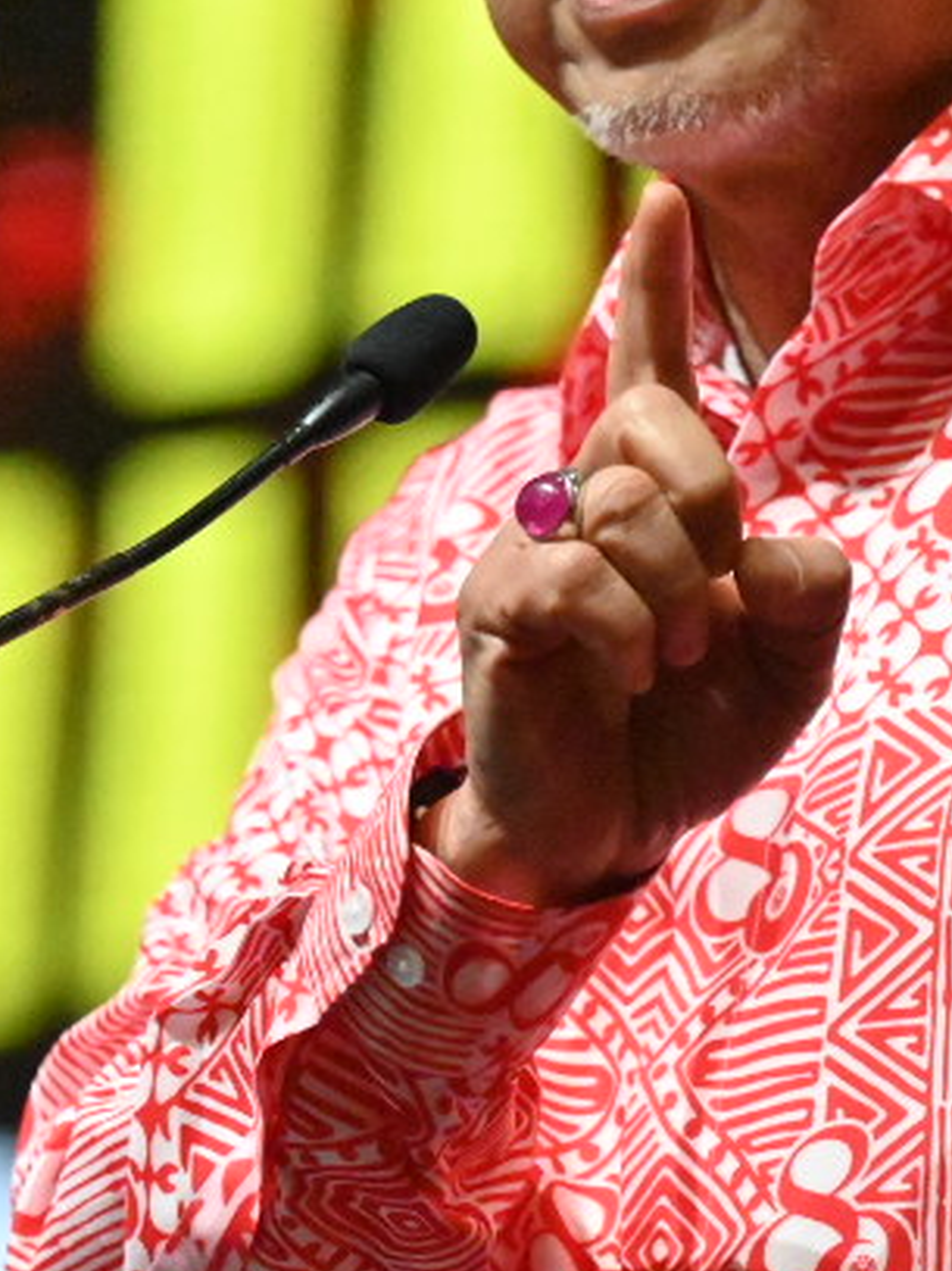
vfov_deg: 3.0
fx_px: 23884
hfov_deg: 2.3
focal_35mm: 651
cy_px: 428
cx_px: 190
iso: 10000
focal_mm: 170
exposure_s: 1/2000
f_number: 3.2
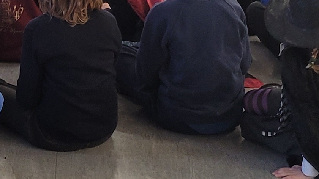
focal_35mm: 136
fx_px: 1150
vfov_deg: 8.4
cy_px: -190
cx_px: -30
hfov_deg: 15.4
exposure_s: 1/50
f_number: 1.8
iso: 160
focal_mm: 5.4
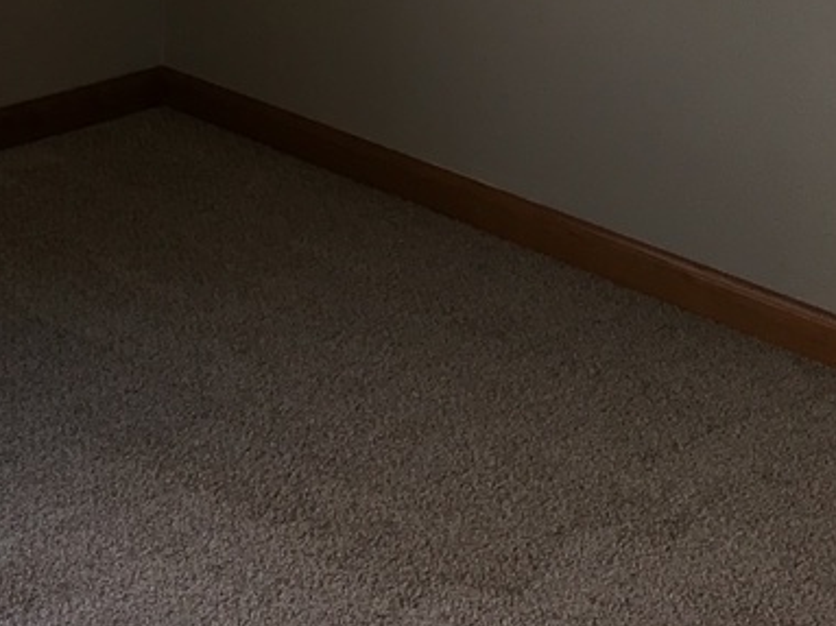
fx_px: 2632
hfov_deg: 17.1
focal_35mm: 109
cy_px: -506
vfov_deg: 12.4
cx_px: -225
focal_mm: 4.15
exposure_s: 1/120
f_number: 2.2
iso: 32
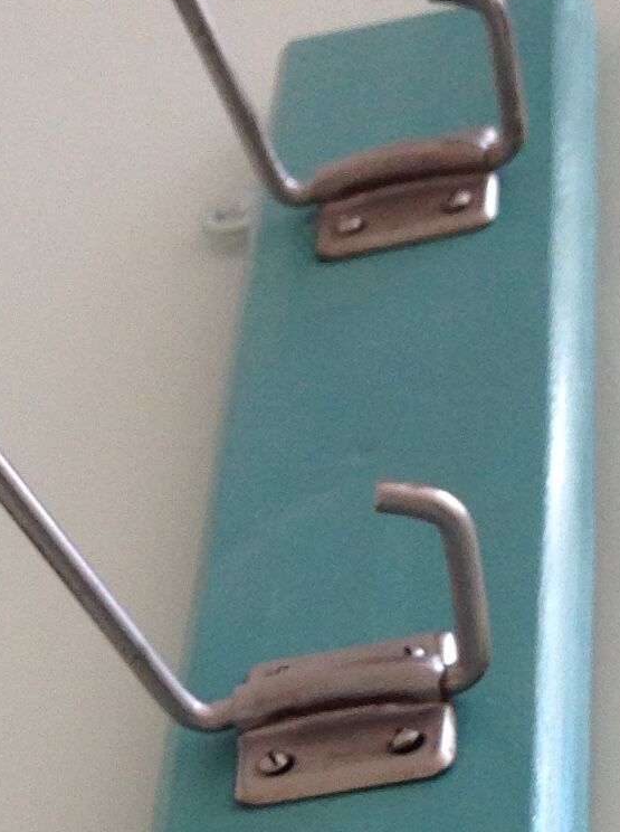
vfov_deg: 15.7
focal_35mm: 122
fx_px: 2924
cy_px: 948
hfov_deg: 11.9
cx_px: -51
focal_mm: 4.28
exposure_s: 1/120
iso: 80
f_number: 2.4
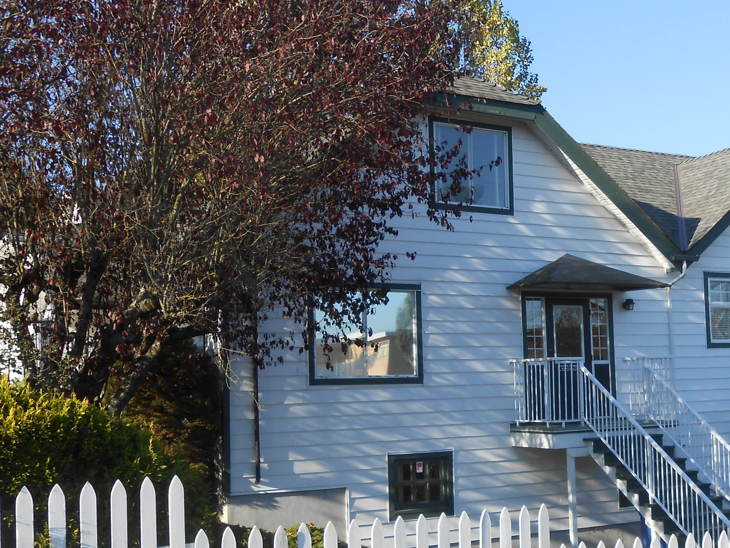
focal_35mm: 52
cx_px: 530
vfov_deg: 27.9
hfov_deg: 36.1
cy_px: 345
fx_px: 1097
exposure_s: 1/400
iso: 80
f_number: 3.8
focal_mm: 5.3
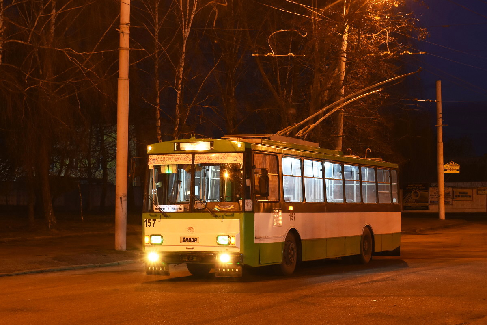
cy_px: 162
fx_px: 771
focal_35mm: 57
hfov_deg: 35.1
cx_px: 244
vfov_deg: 23.8
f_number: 11
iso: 640
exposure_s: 2.5
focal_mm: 38
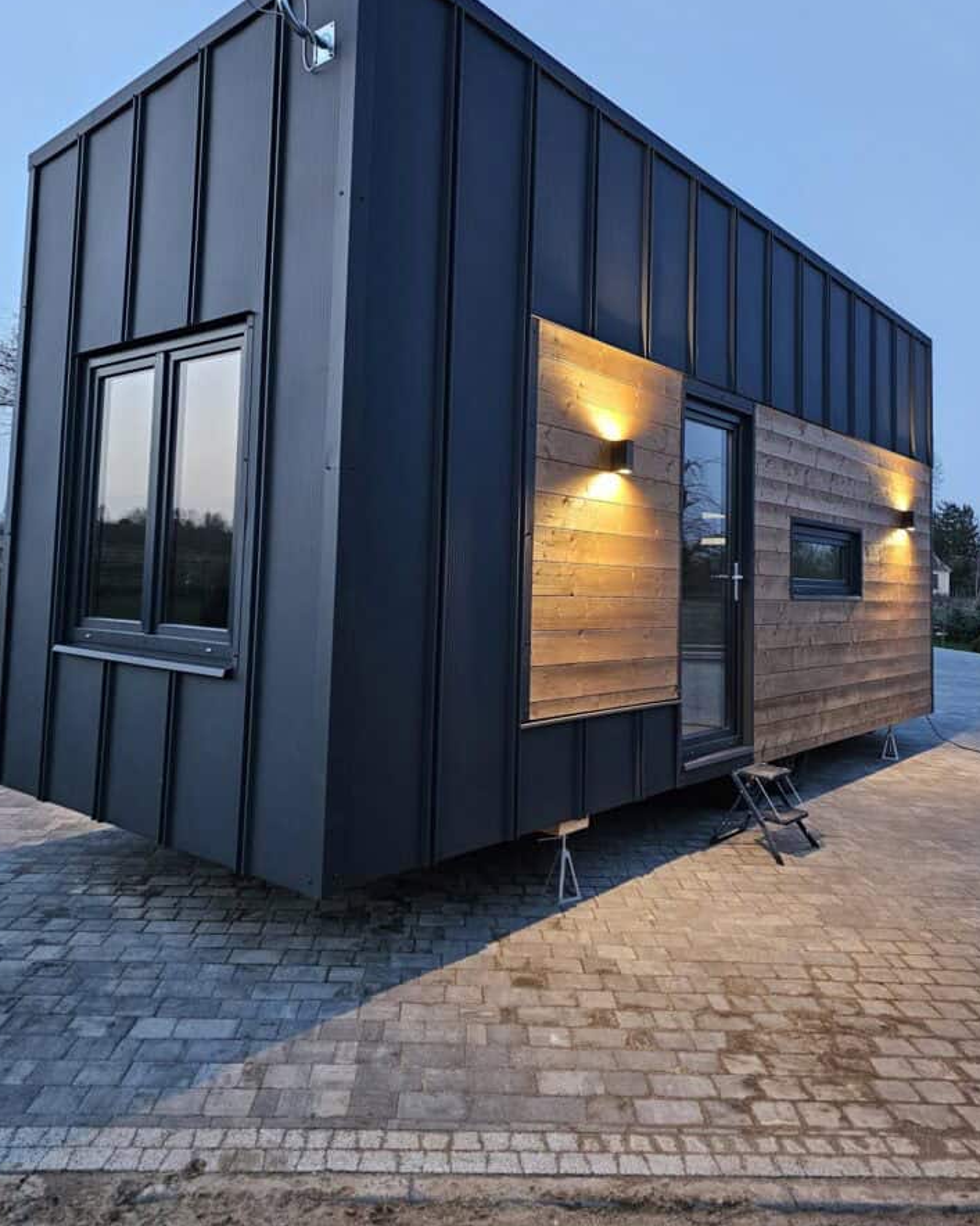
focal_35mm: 26
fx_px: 943
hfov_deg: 54.9
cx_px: 488
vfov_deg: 65.7
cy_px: 519
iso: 800
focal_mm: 6.3
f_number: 1.7
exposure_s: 1/24
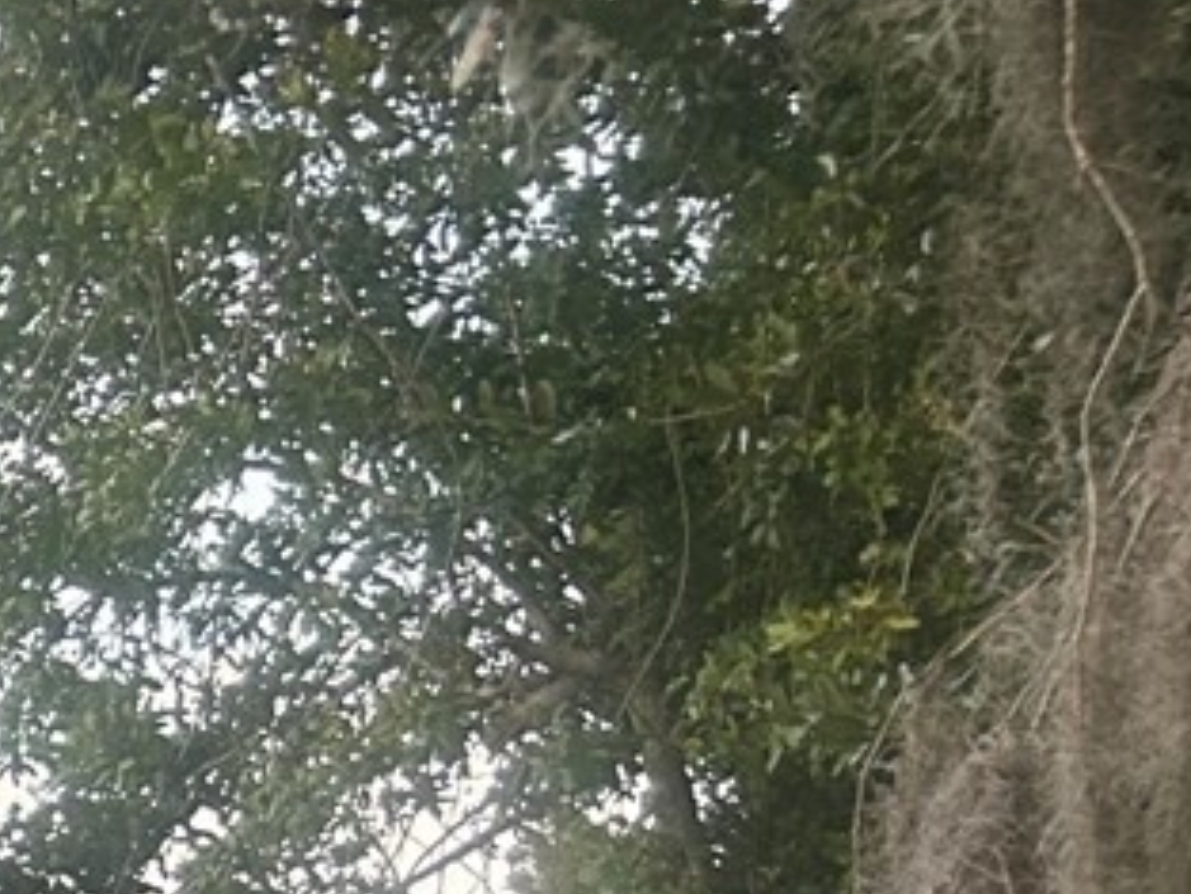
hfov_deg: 11.8
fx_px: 4578
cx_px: -1747
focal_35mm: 133
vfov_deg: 10.1
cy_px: 1936
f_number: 1.5
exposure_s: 1/121
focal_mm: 5.7
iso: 125
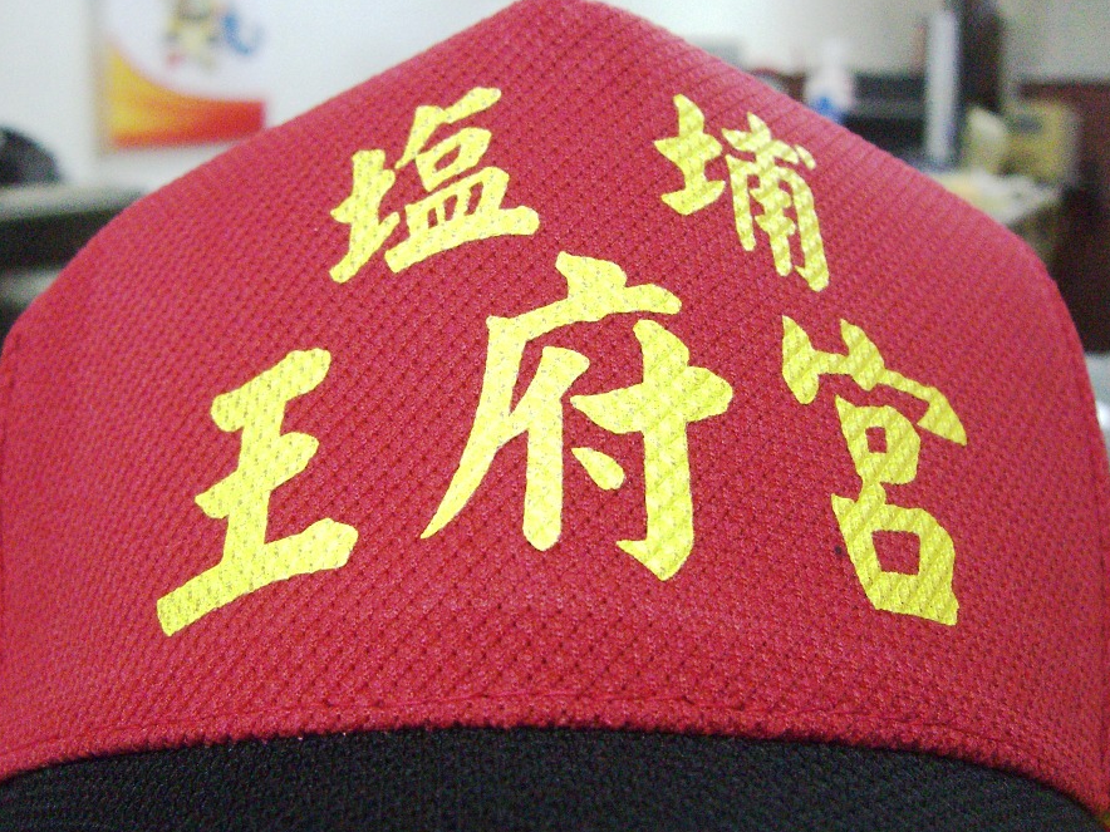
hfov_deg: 42.9
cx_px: 541
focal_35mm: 44
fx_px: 1411
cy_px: 418
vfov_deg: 32.9
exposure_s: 1/100
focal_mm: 6.2
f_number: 2.7
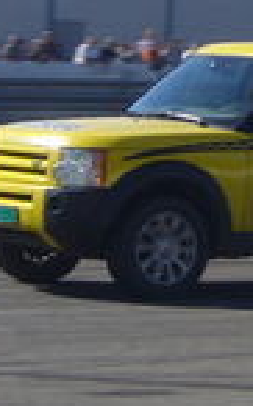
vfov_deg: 8.2
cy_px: 67
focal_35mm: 255
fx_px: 2819
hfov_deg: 5.1
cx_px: 320
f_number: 7
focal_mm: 9.1
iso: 80
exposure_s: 1/250
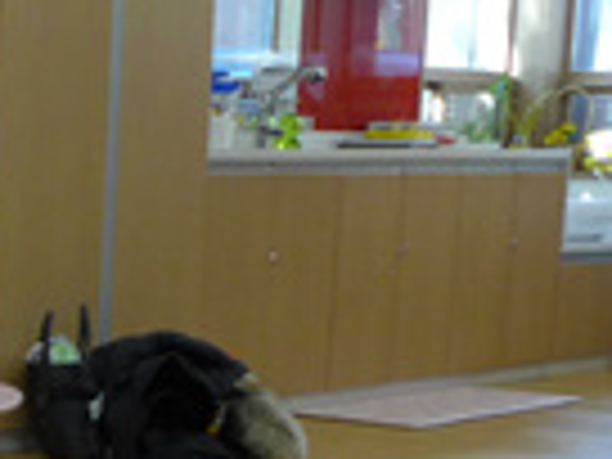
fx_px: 1998
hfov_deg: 14.9
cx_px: -526
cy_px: 536
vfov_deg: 12.8
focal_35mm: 113
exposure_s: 1/250
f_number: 1.4
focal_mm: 4.7
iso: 250
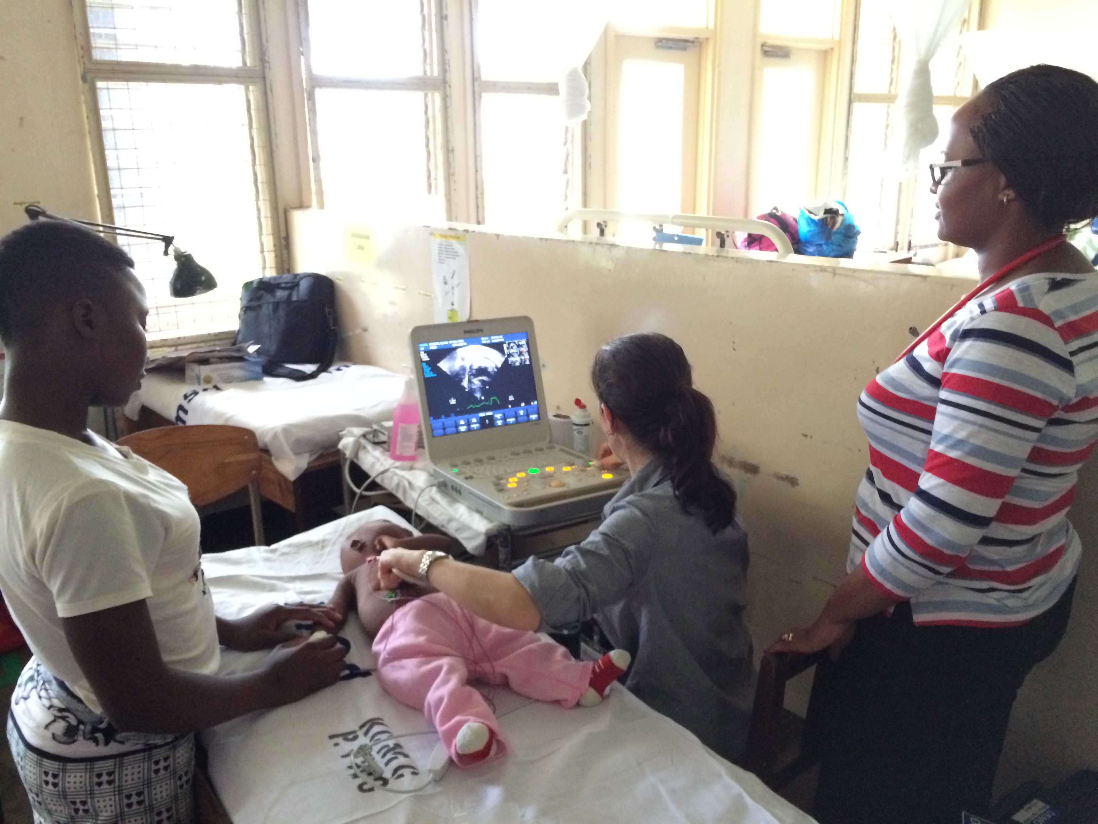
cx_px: 549
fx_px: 920
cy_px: 412
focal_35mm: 29
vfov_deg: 48.2
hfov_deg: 61.7
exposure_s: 1/17
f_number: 2.2
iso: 400
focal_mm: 4.15
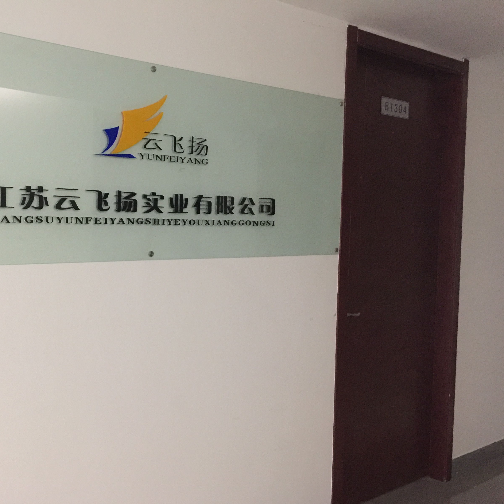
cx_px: 161
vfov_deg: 47.2
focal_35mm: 35
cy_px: 258
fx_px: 577
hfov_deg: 46.4
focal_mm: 4.15
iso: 200
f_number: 2.2
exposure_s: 1/8
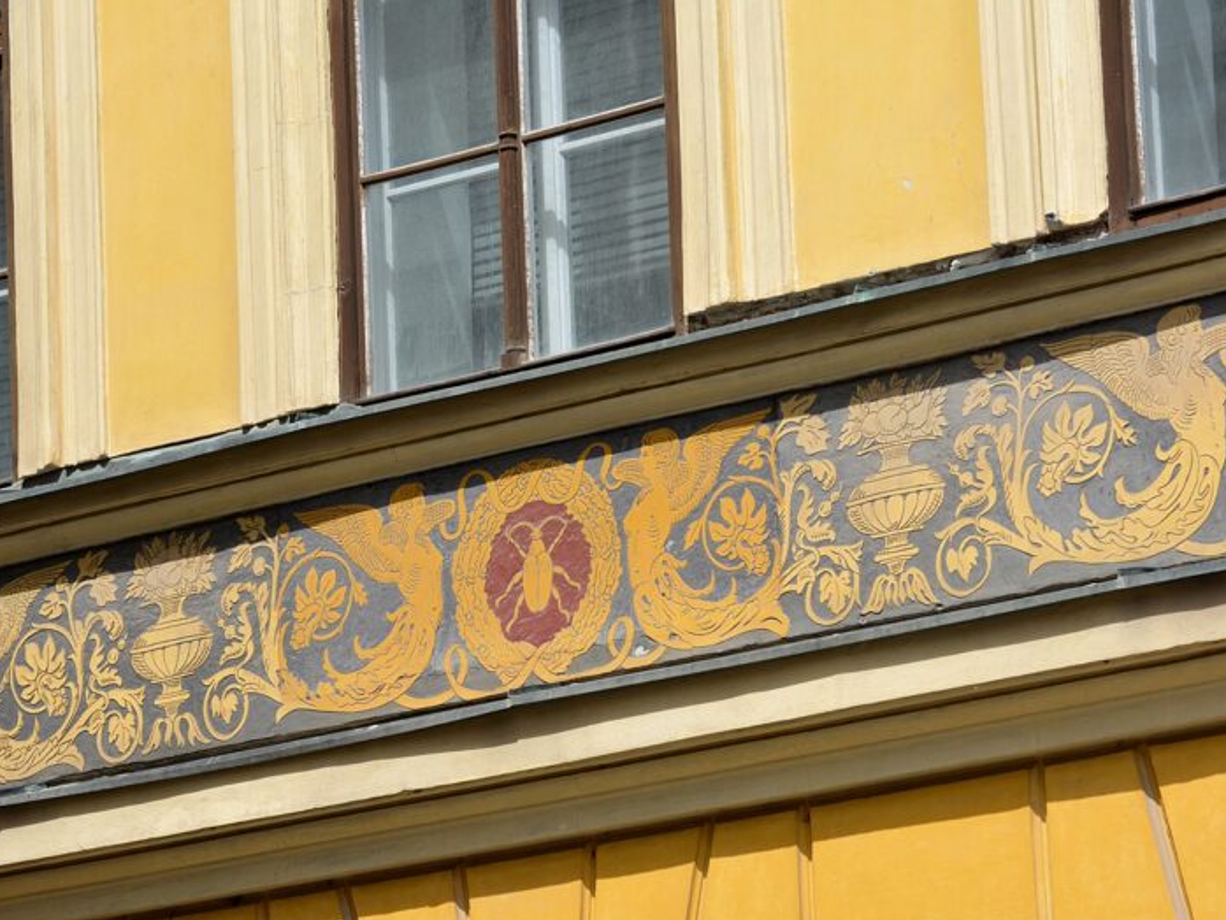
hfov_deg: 12.4
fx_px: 5623
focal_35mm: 159
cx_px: 625
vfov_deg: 9.4
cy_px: 584
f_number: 6.3
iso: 100
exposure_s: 1/500
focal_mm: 75
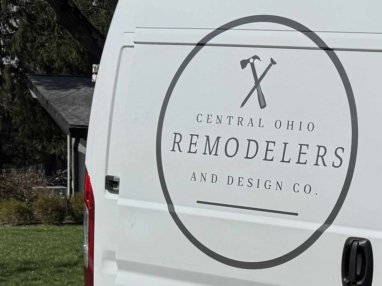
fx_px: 883
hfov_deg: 21.5
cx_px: 529
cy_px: 207
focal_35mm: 80
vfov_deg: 18.3
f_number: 1.78
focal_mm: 6.76
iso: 80
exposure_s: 1/12346
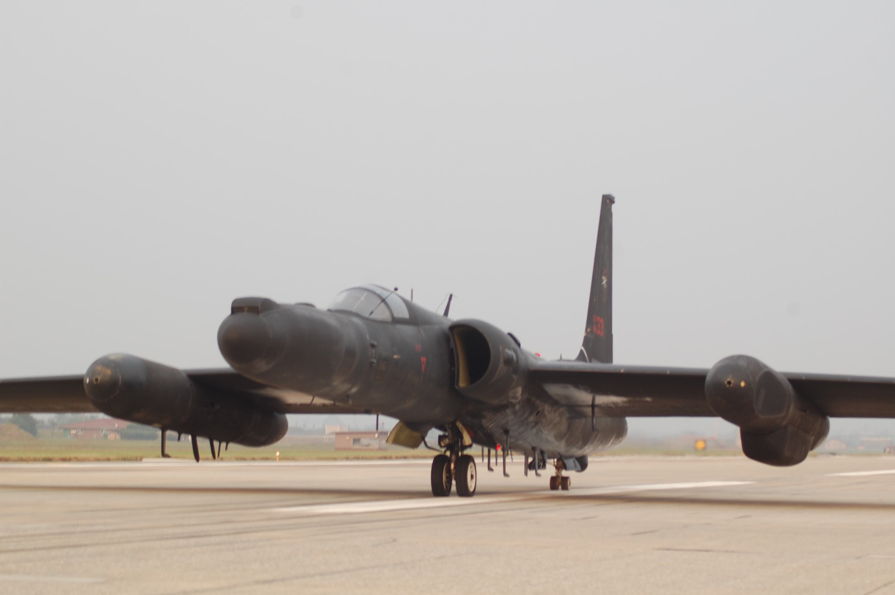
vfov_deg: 13.0
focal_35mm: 105
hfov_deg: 19.5
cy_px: 298
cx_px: 448
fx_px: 2608
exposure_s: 1/50
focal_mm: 70
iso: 200
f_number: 7.1
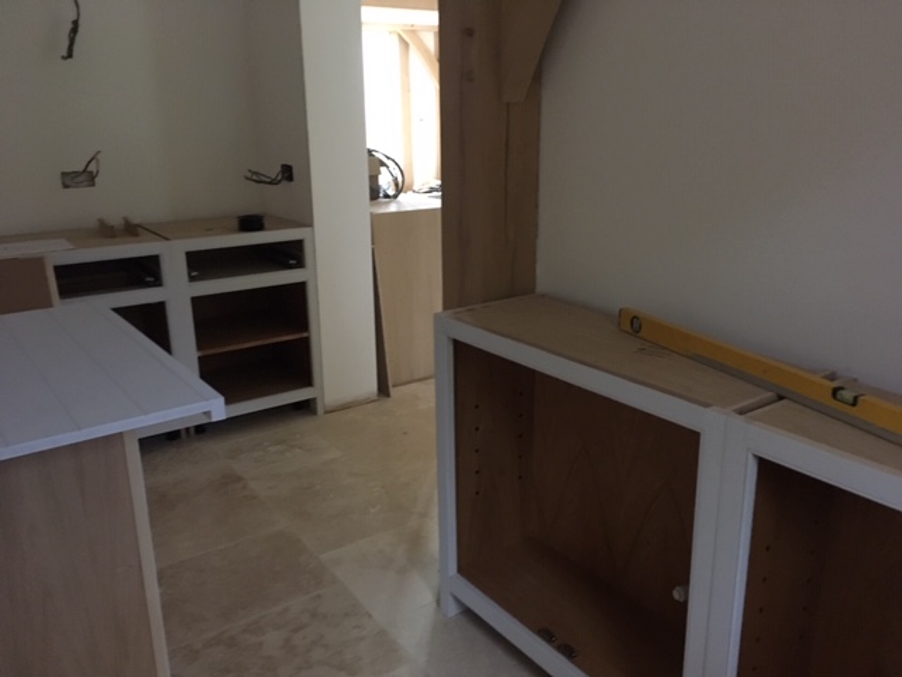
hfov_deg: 61.7
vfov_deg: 48.2
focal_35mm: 29
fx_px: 756
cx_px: 451
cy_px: 338
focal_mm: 4.15
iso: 500
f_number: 2.2
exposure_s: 1/17
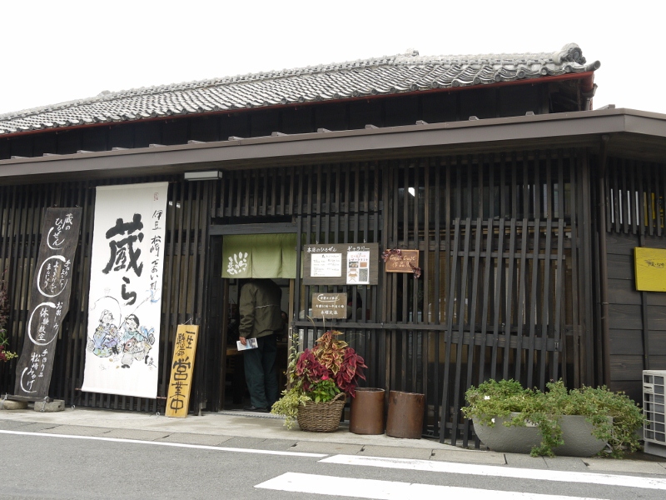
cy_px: 250
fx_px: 693
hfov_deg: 51.4
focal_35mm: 36
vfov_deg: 39.7
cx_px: 333
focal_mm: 18
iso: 200
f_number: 10
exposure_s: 1/40
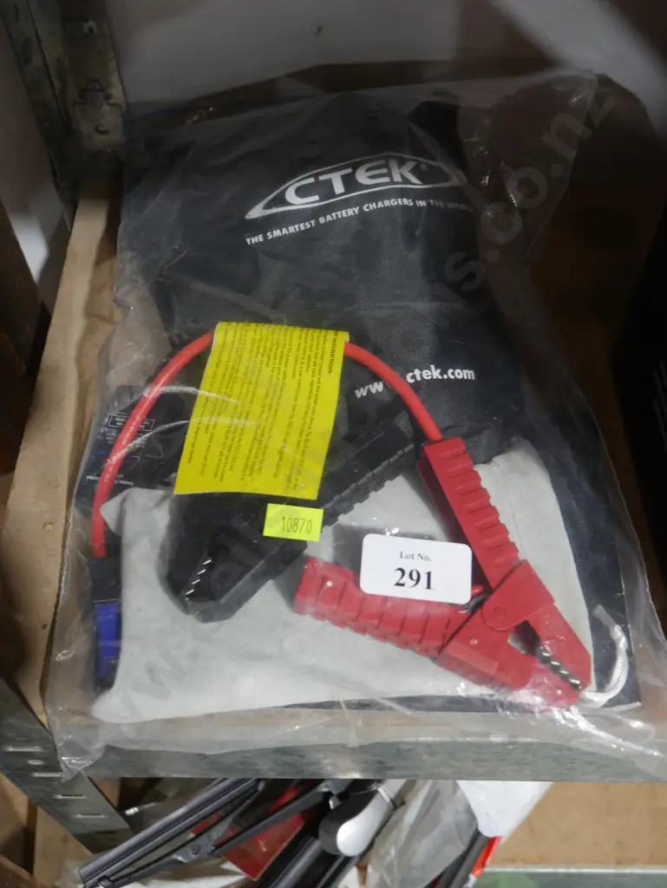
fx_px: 924
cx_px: 334
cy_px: 444
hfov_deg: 39.7
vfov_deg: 51.3
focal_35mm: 36
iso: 1250
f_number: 4
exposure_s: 1/60
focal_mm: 18
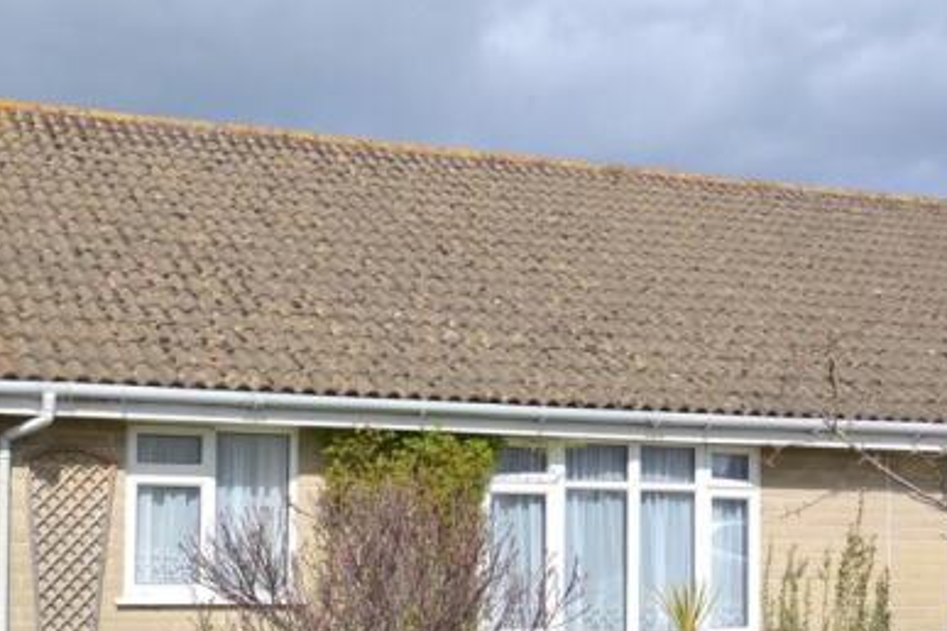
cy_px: 473
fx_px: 1605
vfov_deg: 22.1
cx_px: 332
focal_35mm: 61
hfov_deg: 32.7
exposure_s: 1/250
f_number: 8
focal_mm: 24
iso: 100
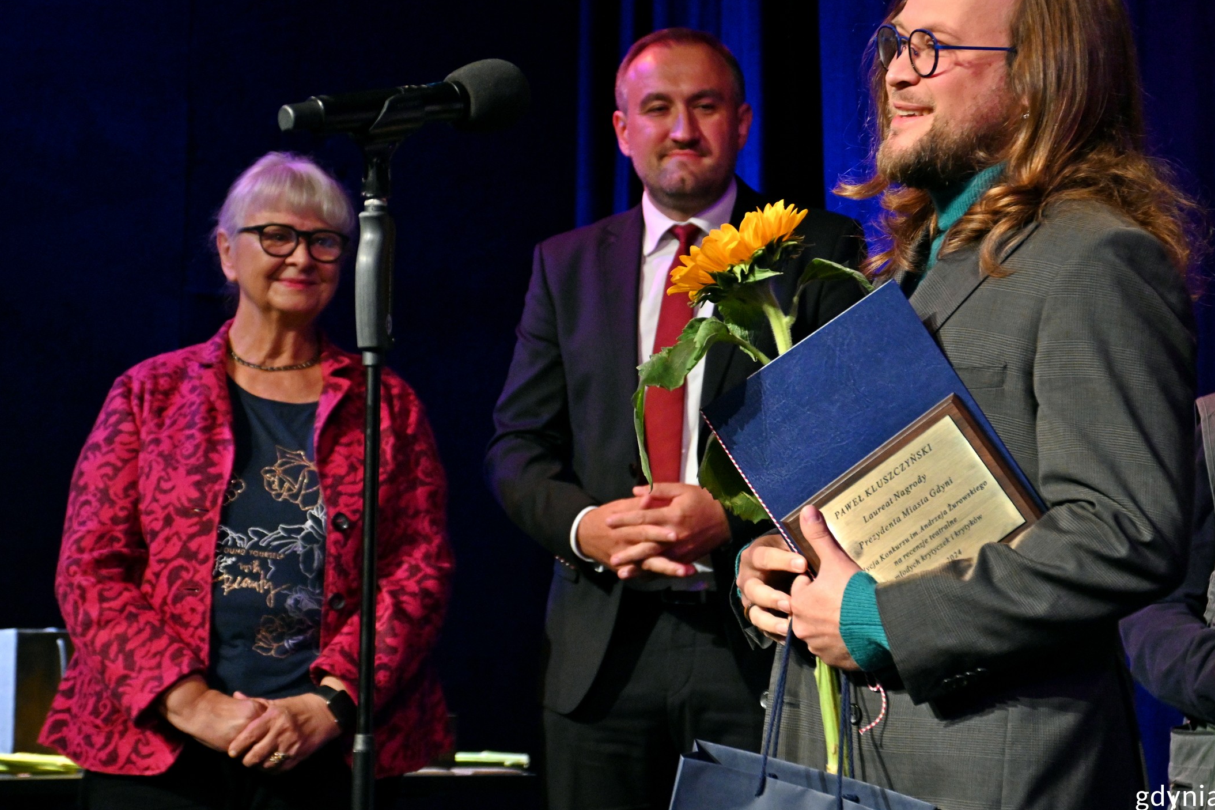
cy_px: 373
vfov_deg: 13.8
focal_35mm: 99
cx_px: 596
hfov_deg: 20.6
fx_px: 3341
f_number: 4
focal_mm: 58
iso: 3200
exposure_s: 1/125
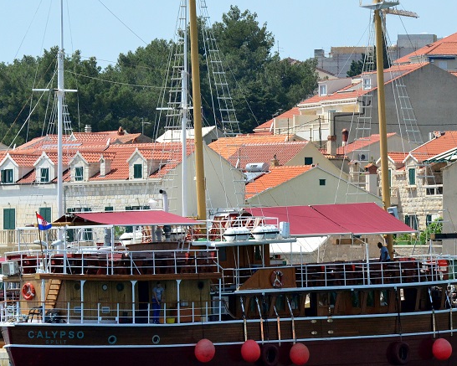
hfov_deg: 4.6
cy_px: 203
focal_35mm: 424
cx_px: 309
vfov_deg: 3.7
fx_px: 5734
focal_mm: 165
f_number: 6.3
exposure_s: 1/8000
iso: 1400
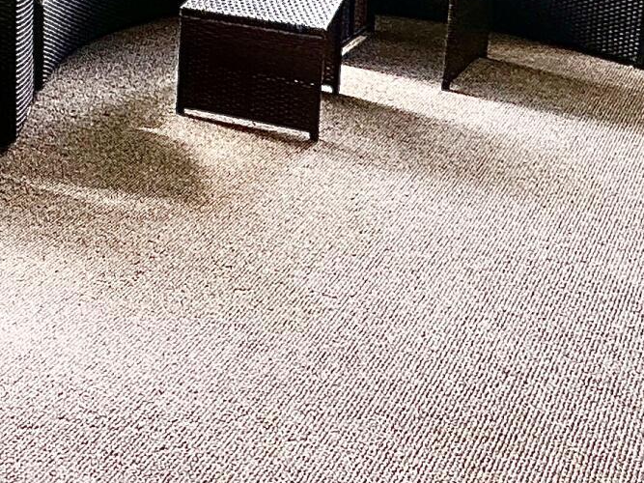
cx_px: -127
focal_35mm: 63
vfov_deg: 21.0
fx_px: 1172
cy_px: -156
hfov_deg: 27.2
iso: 64
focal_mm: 2.22
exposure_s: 1/99
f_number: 2.2
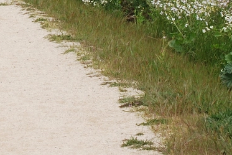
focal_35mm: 357
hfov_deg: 5.7
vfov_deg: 3.8
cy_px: -75
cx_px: -33
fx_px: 2302
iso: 100
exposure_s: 1/250
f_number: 8
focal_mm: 55
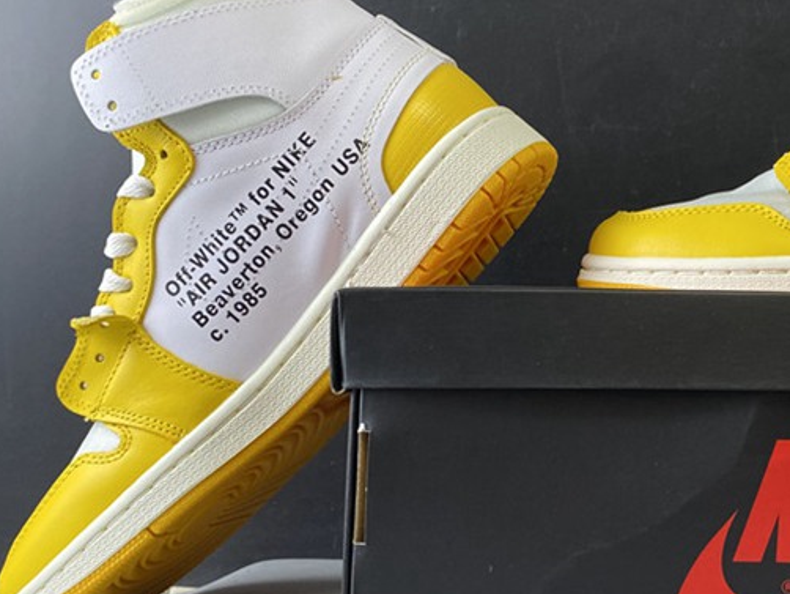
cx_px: 696
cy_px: 290
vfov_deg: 27.5
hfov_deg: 34.4
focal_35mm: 53
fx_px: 1210
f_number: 1.8
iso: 125
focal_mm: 4.25
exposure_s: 1/100
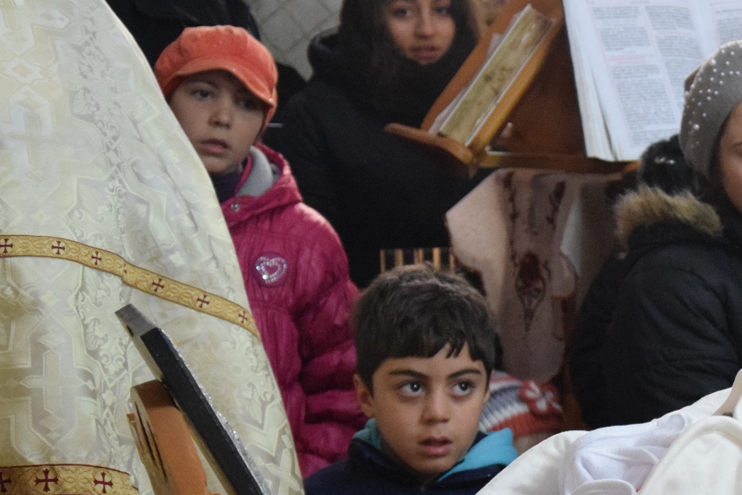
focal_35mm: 159
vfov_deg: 8.6
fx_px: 3277
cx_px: 803
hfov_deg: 12.7
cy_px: 313
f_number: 5
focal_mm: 48
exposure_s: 1/60
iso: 3200
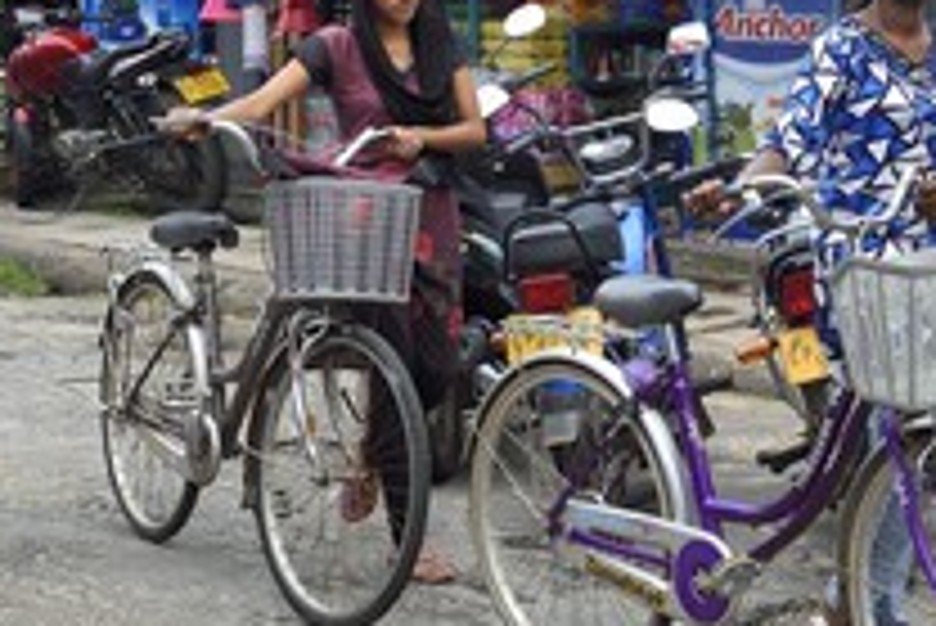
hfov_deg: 20.4
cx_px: 909
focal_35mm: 97
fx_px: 2524
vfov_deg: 14.1
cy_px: 203
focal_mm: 48
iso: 400
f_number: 7.1
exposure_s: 1/320
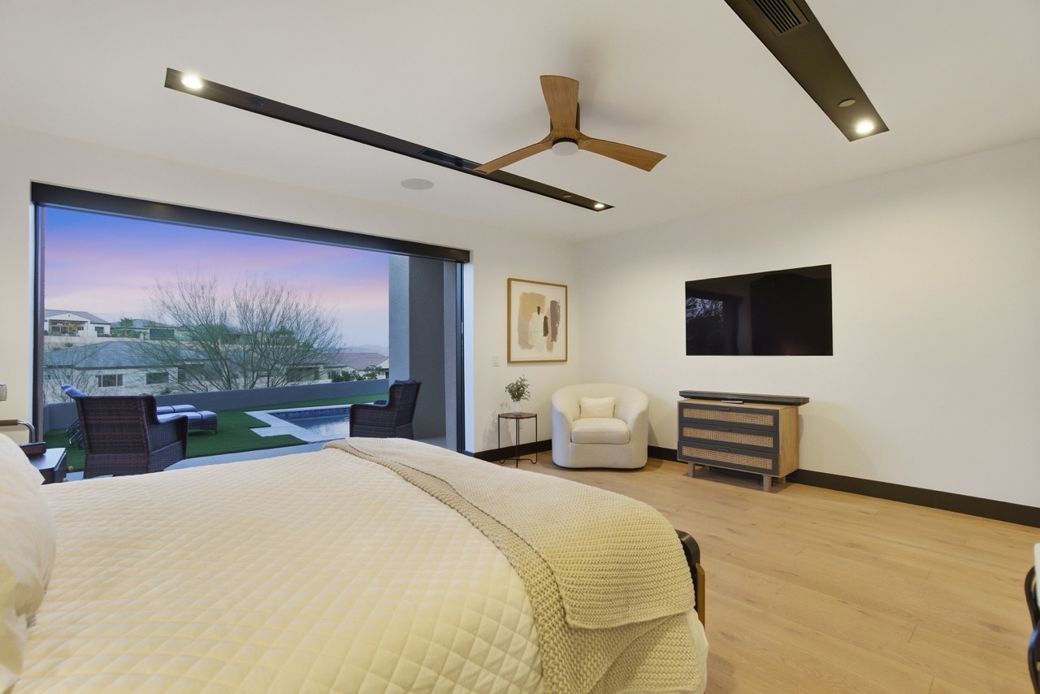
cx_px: 520
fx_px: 433
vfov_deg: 77.4
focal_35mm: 15
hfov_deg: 100.4
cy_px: 347
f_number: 5.6
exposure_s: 1/320
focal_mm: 10
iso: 640
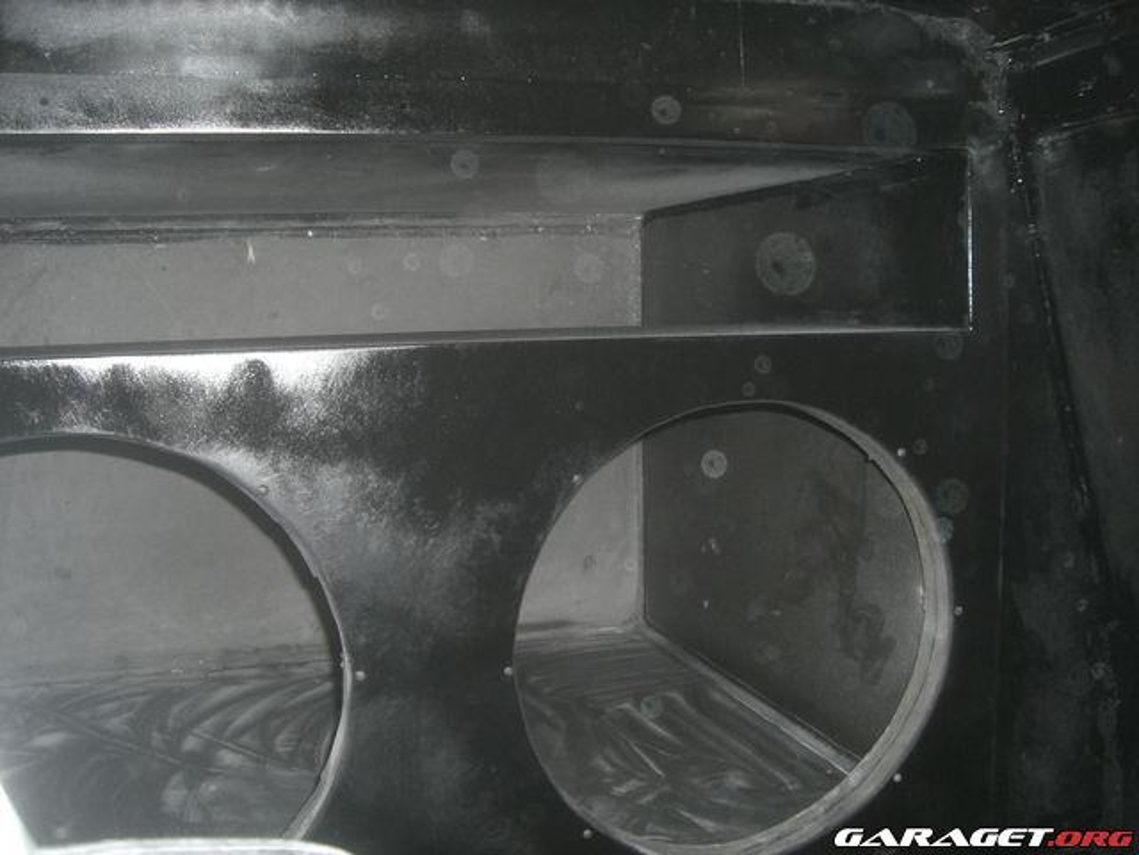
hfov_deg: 49.0
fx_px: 1250
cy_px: 428
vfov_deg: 37.7
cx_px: 570
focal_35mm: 38
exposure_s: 1/60
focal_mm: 6.2
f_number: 2.7
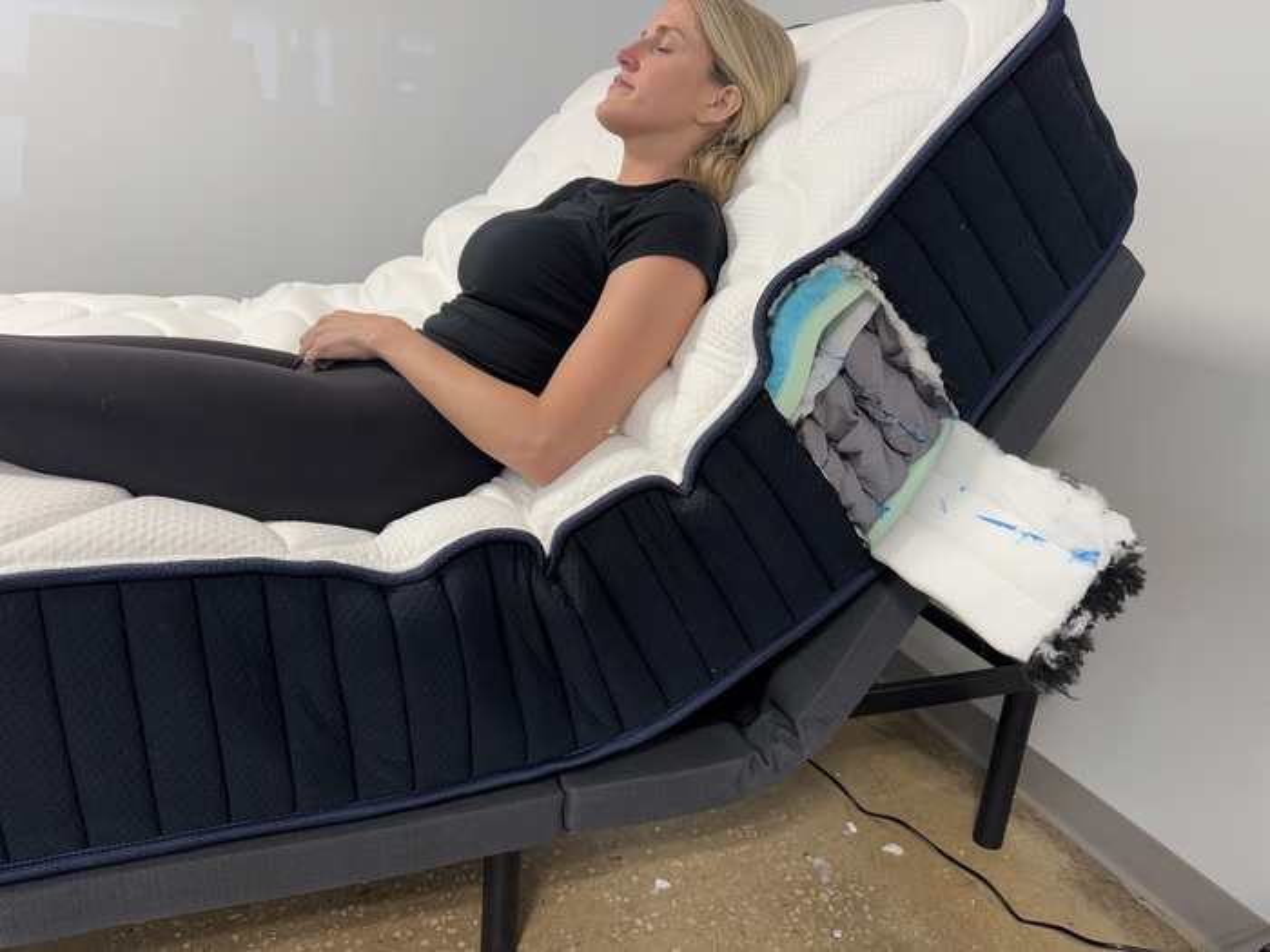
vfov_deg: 56.8
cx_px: 635
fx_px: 881
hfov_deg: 71.6
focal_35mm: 24
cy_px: 476
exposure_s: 1/120
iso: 200
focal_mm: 6.76
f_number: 1.78
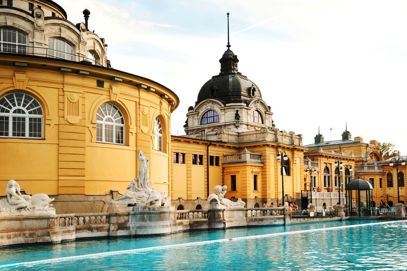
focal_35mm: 45
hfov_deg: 43.6
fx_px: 509
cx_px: 204
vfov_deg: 29.9
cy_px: 136
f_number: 9.5
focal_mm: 45
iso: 320
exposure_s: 1/60
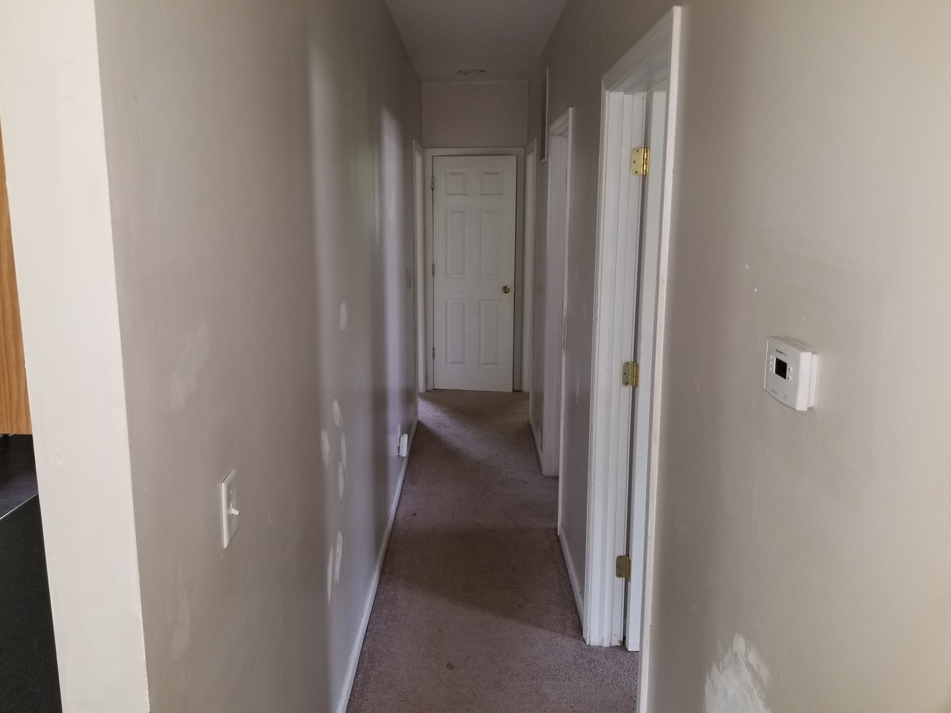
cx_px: 476
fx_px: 714
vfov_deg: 53.1
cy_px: 356
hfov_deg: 67.3
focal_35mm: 26
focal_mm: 4.25
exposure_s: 1/24
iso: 125
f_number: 1.7
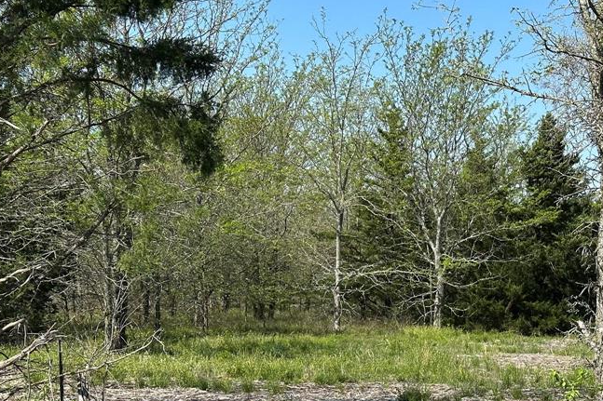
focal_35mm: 79
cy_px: 340
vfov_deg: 17.1
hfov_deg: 25.3
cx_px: 463
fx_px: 1323
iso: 64
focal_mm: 6.86
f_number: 1.78
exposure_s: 1/2809
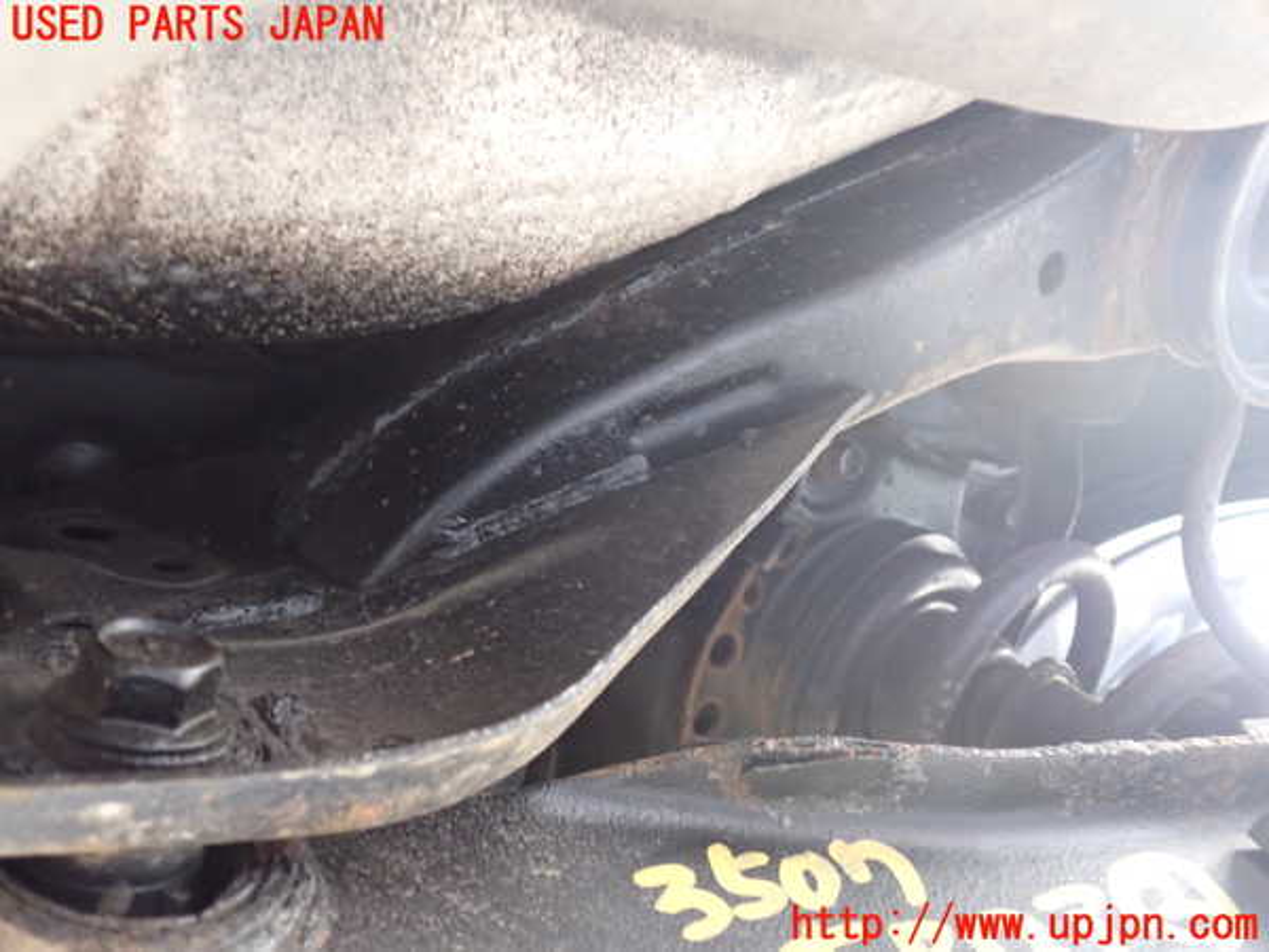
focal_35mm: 32
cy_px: 476
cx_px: 634
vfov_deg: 44.2
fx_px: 1173
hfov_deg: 56.8
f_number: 2.4
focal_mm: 5.79
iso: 800
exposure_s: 1/30
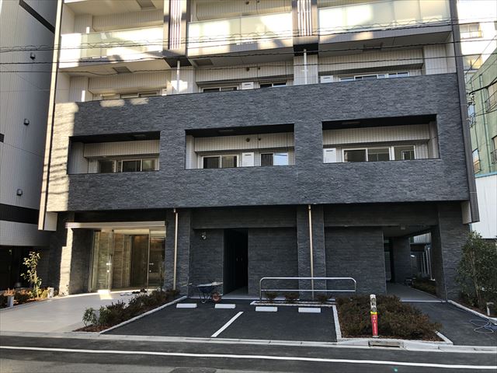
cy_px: 186
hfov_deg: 63.4
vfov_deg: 49.7
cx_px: 248
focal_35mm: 28
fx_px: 402
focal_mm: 3.99
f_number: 1.8
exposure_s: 1/120
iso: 25
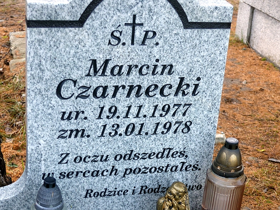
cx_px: 140
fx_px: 558
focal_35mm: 69
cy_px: 105
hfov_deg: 28.2
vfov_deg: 21.3
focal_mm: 12.5
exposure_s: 1/125
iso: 100
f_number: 2.8
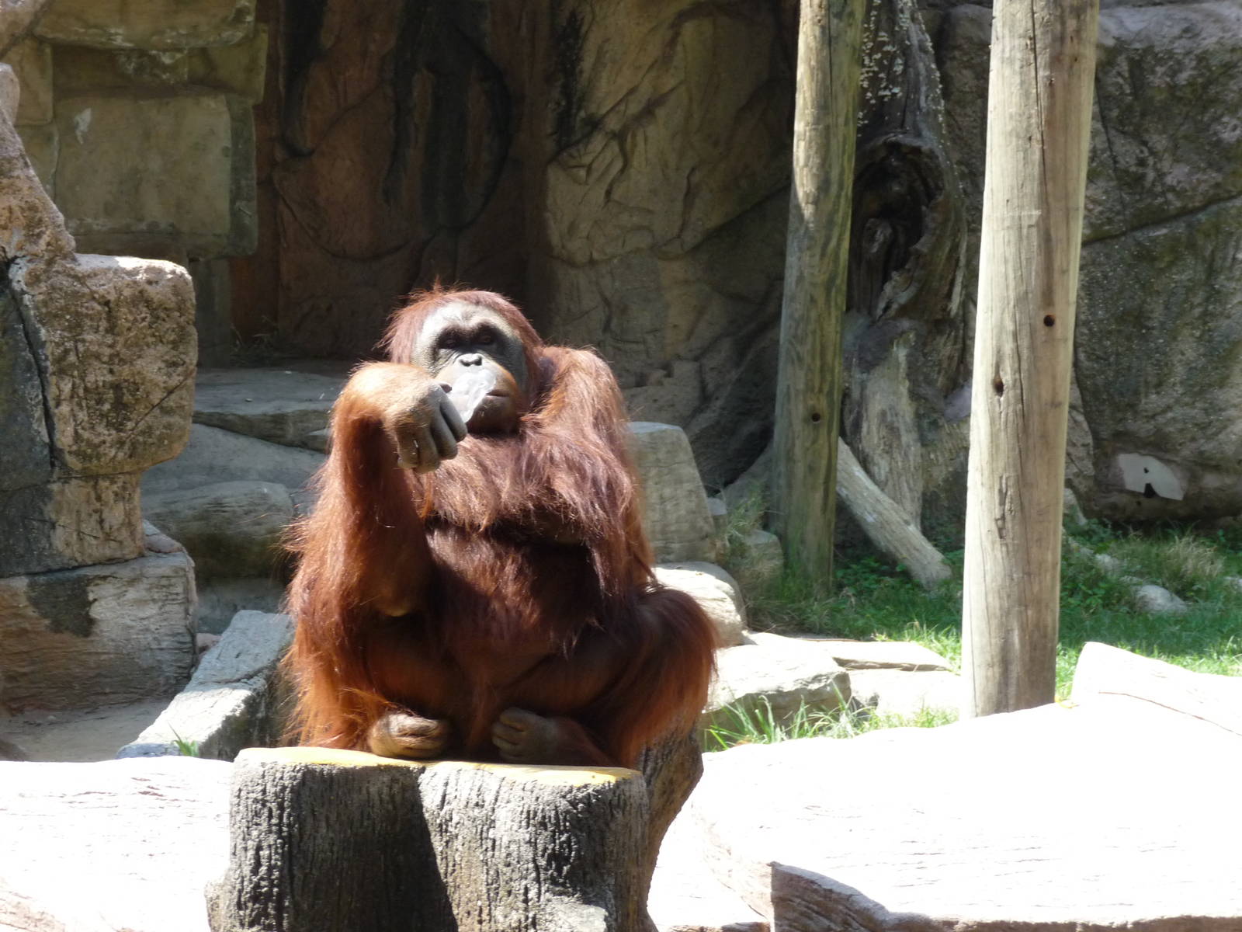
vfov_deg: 13.2
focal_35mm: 112
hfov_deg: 17.6
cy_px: 466
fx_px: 4018
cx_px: 621
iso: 200
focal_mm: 19.1
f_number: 4.7
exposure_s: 1/200
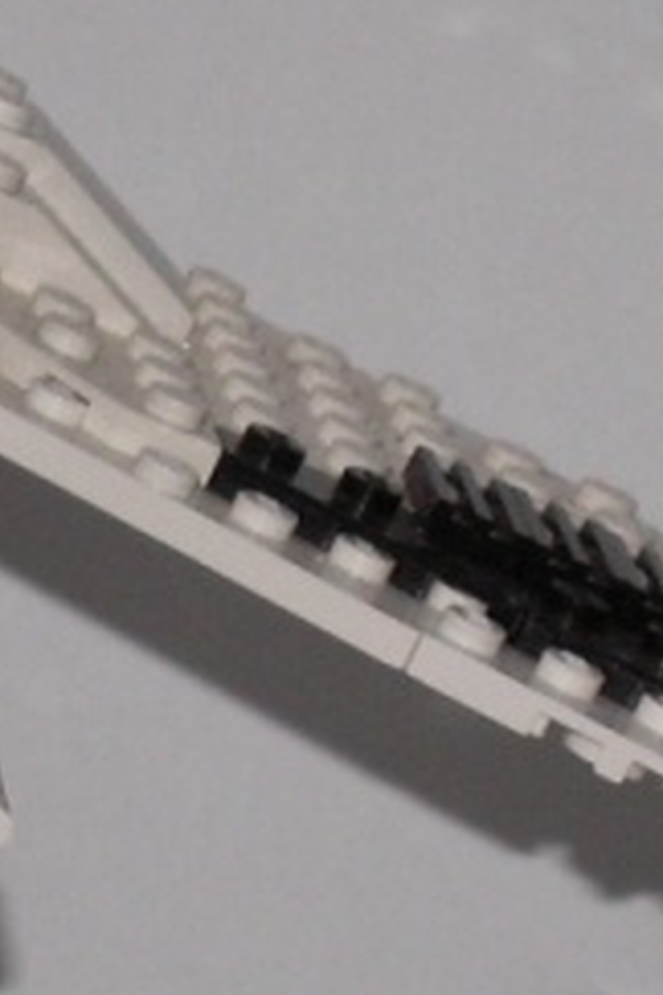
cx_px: -618
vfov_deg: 5.7
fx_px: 9917
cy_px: 827
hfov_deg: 3.8
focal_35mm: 359
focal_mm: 13.78
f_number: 3.5
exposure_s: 1/40
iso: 160
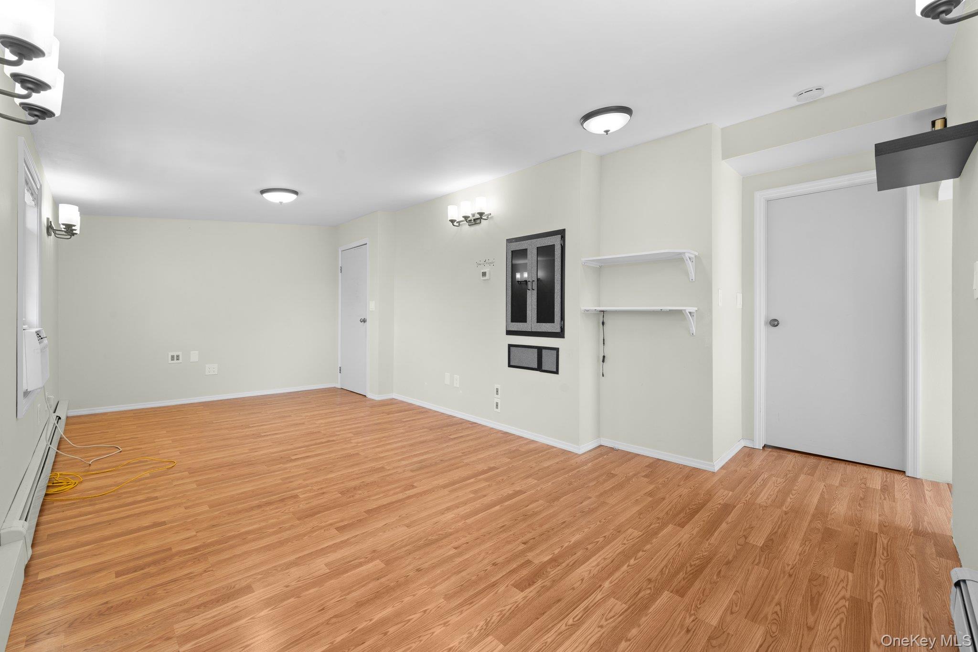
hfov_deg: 104.3
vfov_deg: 81.2
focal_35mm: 14
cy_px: 326
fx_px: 380
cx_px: 489
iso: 250
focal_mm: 14
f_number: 10
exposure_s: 1/4
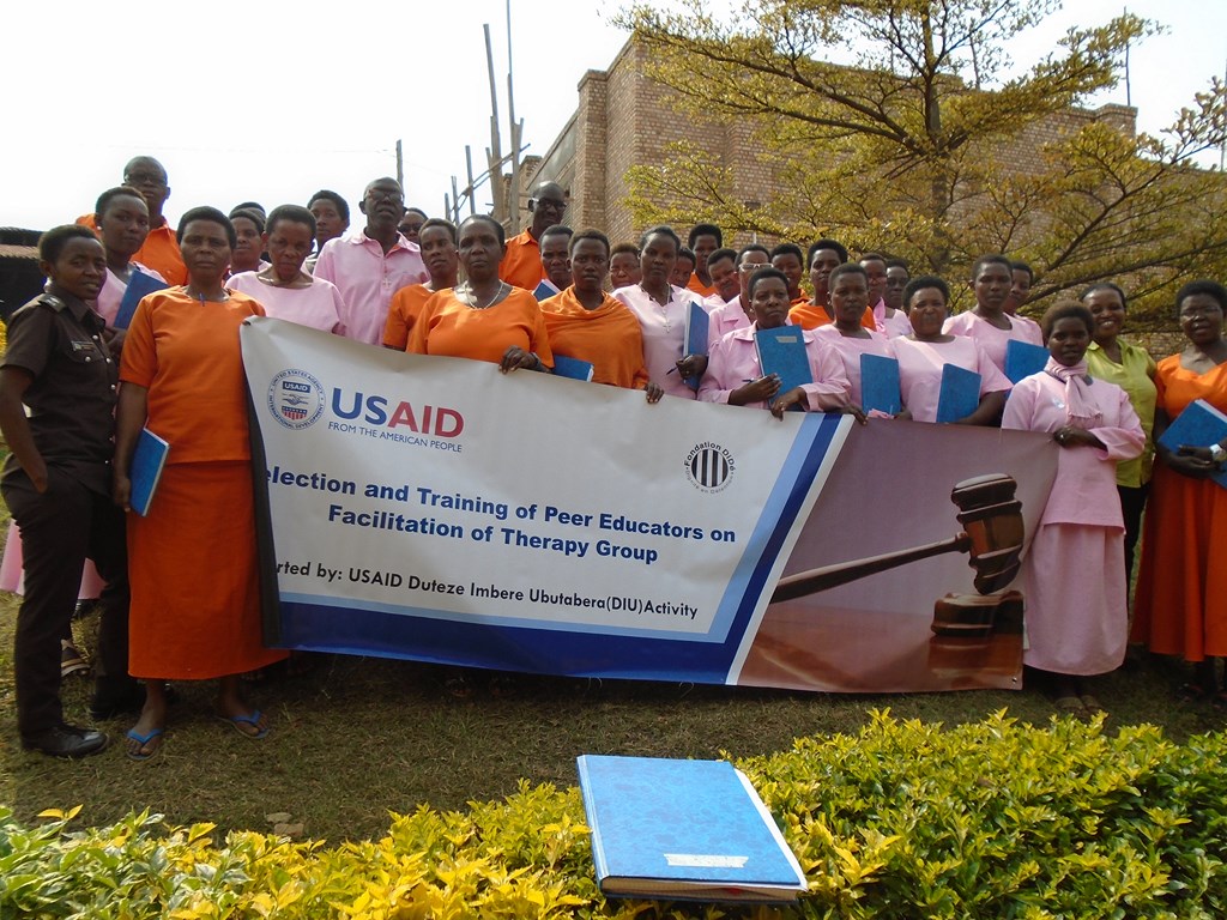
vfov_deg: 53.1
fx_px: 922
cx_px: 614
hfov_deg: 67.3
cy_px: 460
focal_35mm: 26
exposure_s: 1/500
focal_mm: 4.6
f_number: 3.2
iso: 100
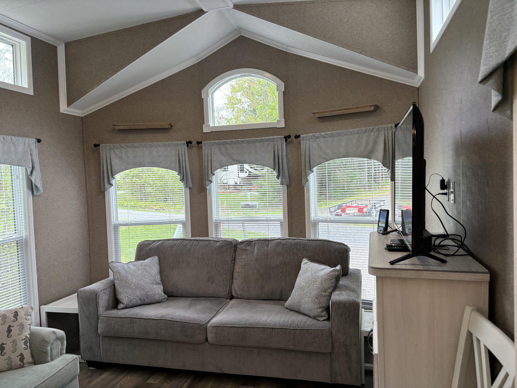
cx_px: 258
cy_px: 194
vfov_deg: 53.1
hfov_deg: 67.3
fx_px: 388
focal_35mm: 26
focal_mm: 5.96
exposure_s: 1/120
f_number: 1.6
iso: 50
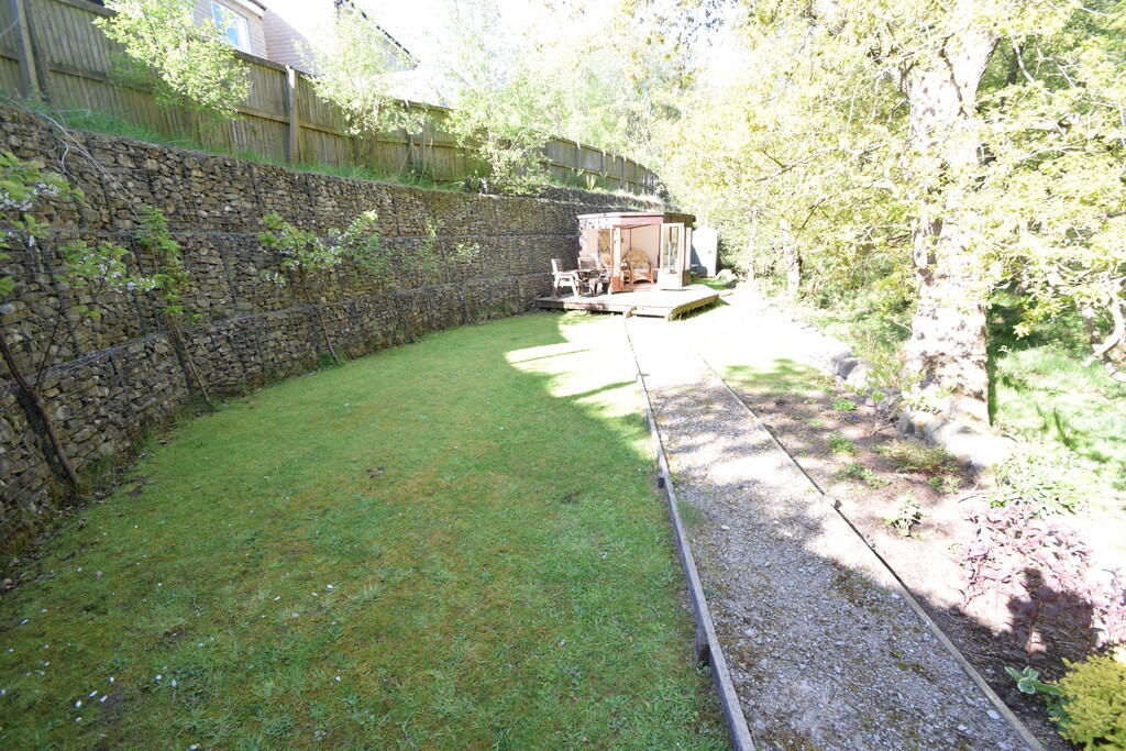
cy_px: 376
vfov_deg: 77.3
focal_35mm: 15
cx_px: 563
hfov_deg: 100.4
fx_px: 469
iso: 400
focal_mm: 10
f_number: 5.6
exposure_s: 1/125
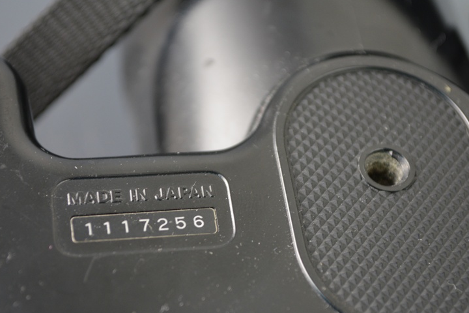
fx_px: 1172
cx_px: 231
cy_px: 187
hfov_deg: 22.6
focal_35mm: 90
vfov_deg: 15.2
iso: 560
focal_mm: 48
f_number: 5.3
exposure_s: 1/60
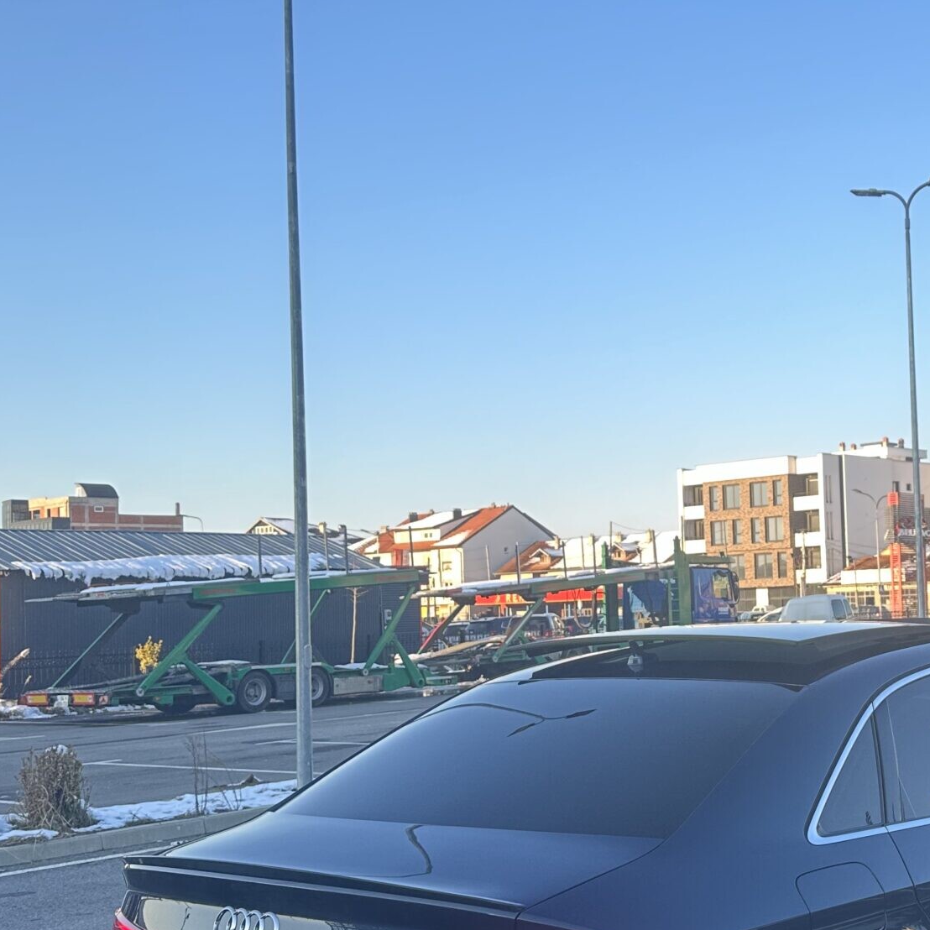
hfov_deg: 33.4
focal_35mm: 49
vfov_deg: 34.6
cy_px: 549
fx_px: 1489
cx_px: 776
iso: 80
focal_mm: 6.86
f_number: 1.78
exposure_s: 1/237
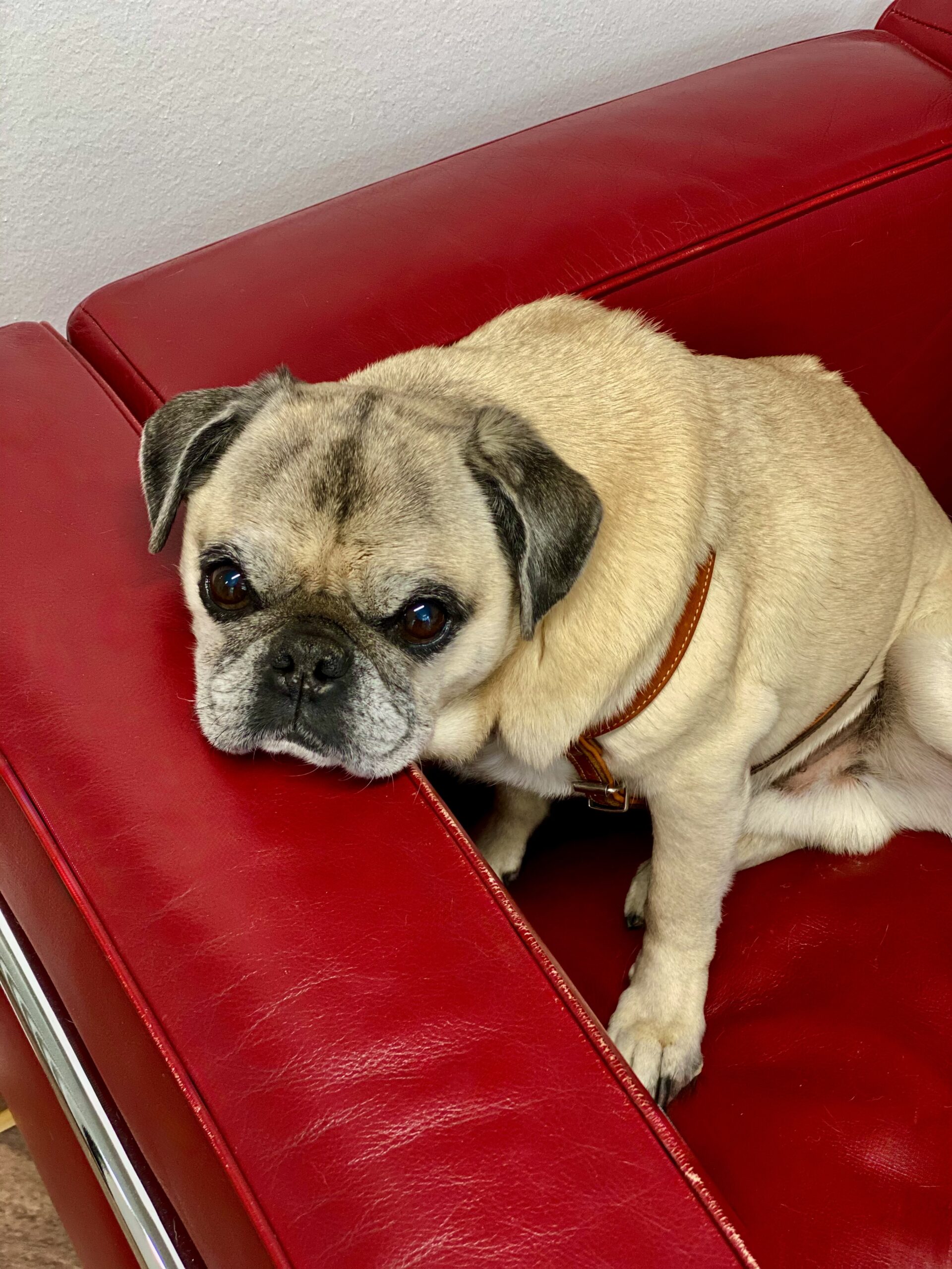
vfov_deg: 36.8
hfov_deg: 28.0
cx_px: 476
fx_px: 1907
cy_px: 634
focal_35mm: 52
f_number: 2
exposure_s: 1/33
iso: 125
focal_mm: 6
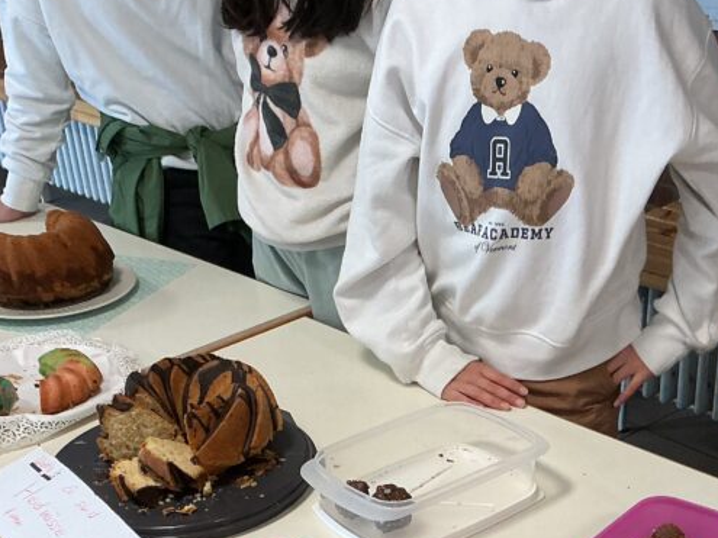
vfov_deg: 23.4
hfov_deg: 32.0
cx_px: 453
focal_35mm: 60
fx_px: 1244
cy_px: 535
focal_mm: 3
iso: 64
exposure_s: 1/60
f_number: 1.8
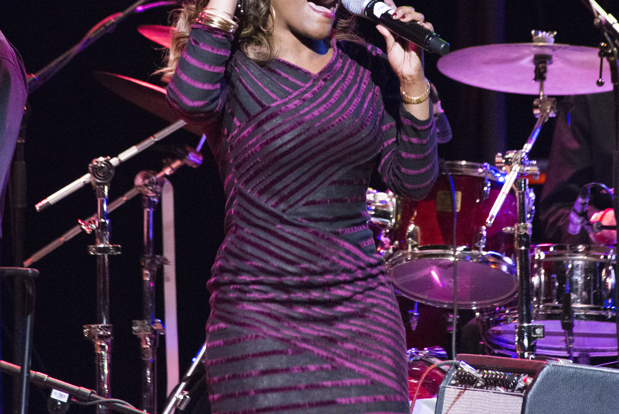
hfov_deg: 3.4
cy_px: 84
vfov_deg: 2.3
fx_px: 10356
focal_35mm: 602
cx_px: 308
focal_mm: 360
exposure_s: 1/320
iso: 6400
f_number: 7.1
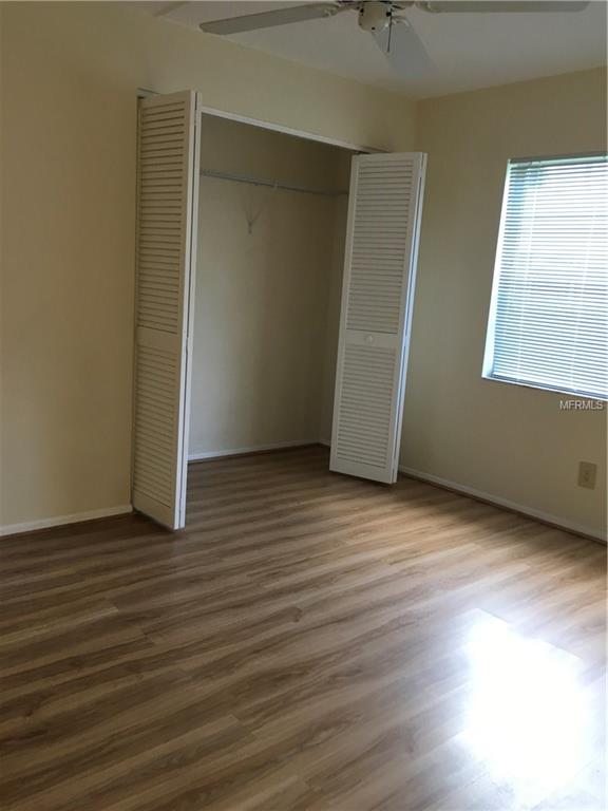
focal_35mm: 29
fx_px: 679
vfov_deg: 61.7
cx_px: 304
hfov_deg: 48.2
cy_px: 406
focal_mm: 4.15
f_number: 2.2
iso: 50
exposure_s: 1/30
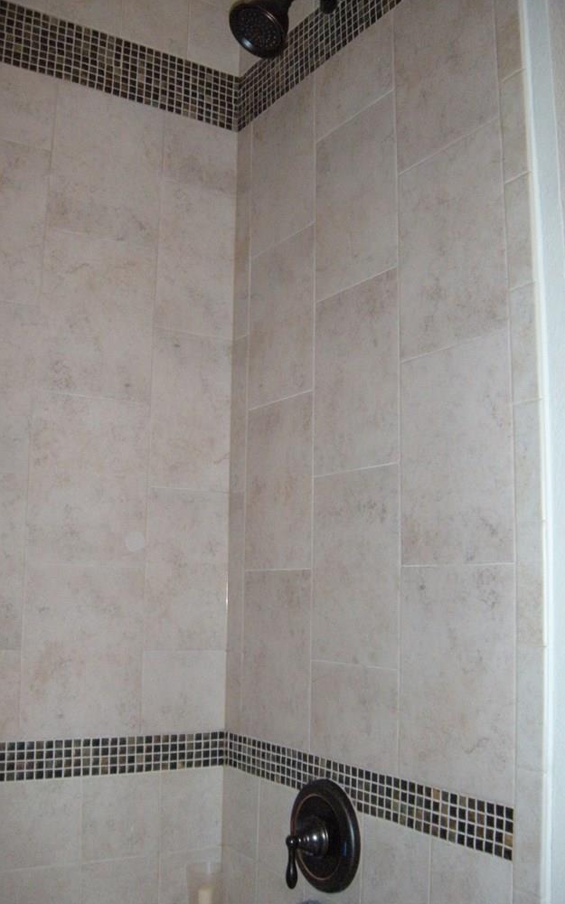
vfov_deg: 51.5
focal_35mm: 38
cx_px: 274
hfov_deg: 33.6
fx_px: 936
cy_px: 445
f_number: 3.8
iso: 400
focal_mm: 5.9
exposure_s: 1/60
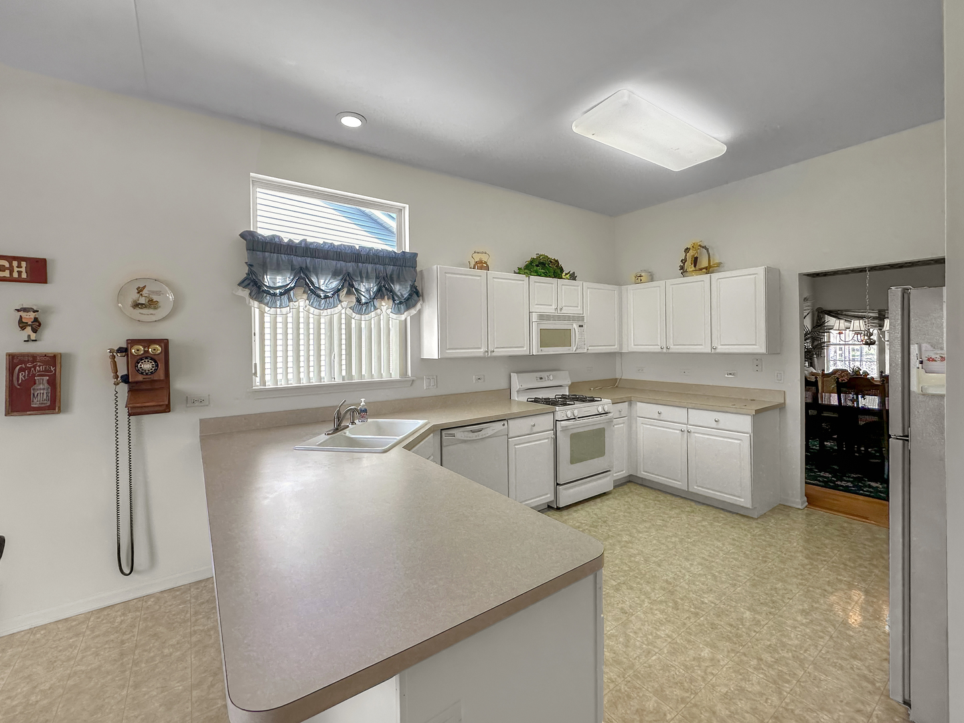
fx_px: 390
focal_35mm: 14
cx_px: 482
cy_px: 362
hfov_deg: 102.1
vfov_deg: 85.7
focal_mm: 2.22
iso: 64
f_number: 2.2
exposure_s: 1/120
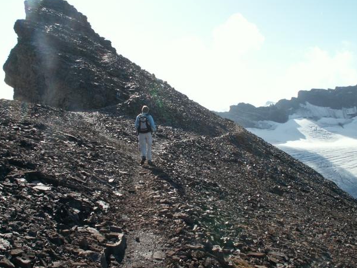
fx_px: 382
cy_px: 135
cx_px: 182
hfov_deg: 50.1
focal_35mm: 37
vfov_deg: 38.7
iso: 50
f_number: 6.3
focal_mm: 5.86
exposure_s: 1/160
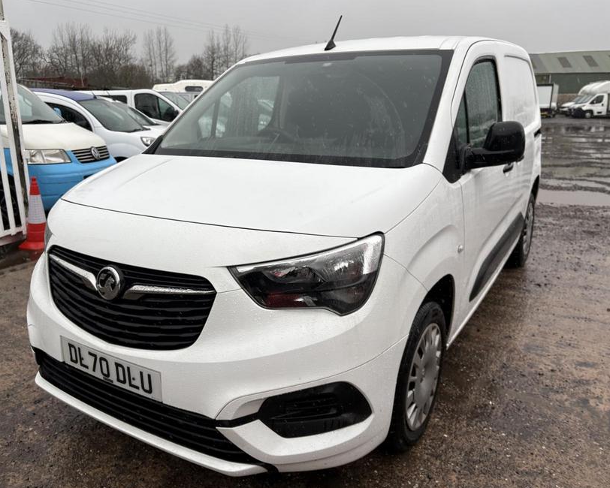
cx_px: 275
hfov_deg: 62.1
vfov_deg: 51.5
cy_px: 239
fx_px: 506
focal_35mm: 28
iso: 50
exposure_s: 1/739
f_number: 1.6
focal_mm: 5.96
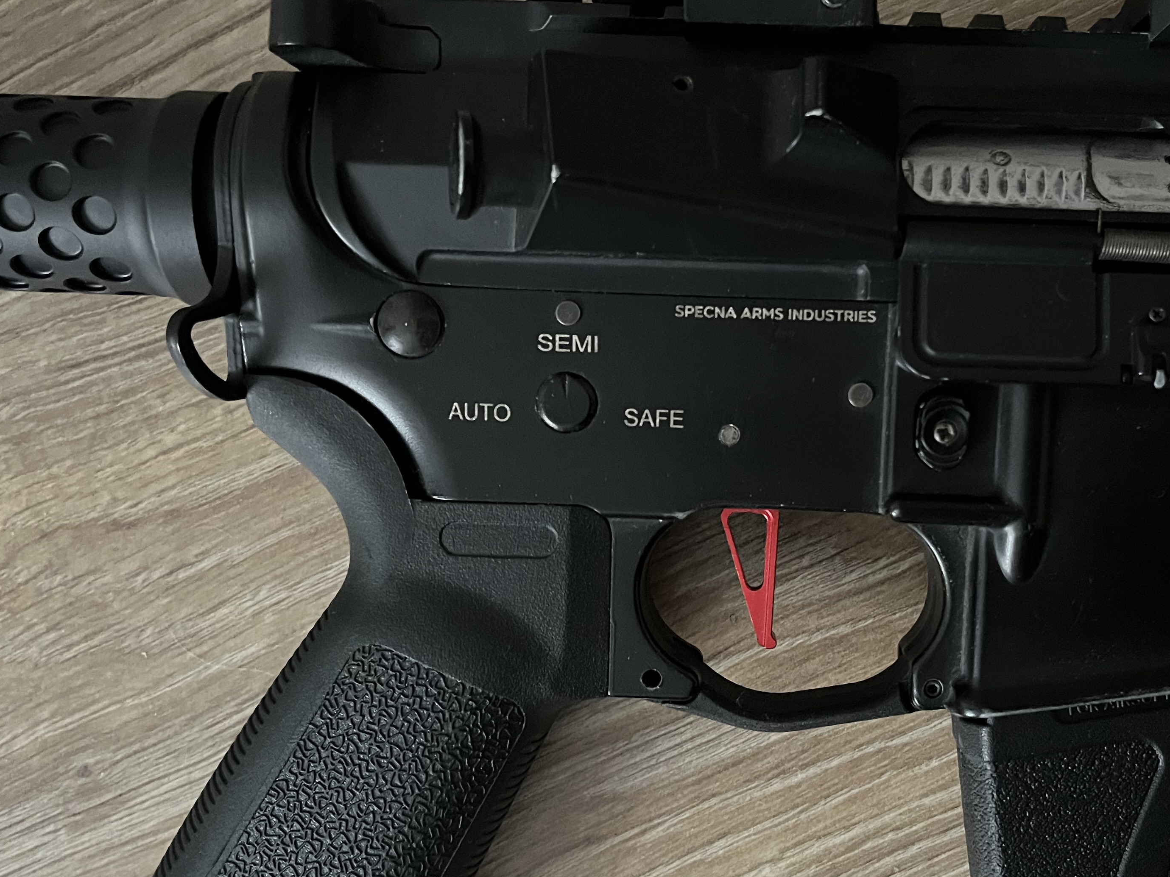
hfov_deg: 48.6
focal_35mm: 38
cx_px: 717
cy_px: 506
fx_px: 1284
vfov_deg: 37.6
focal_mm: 5.1
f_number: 1.6
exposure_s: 1/30
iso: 1000
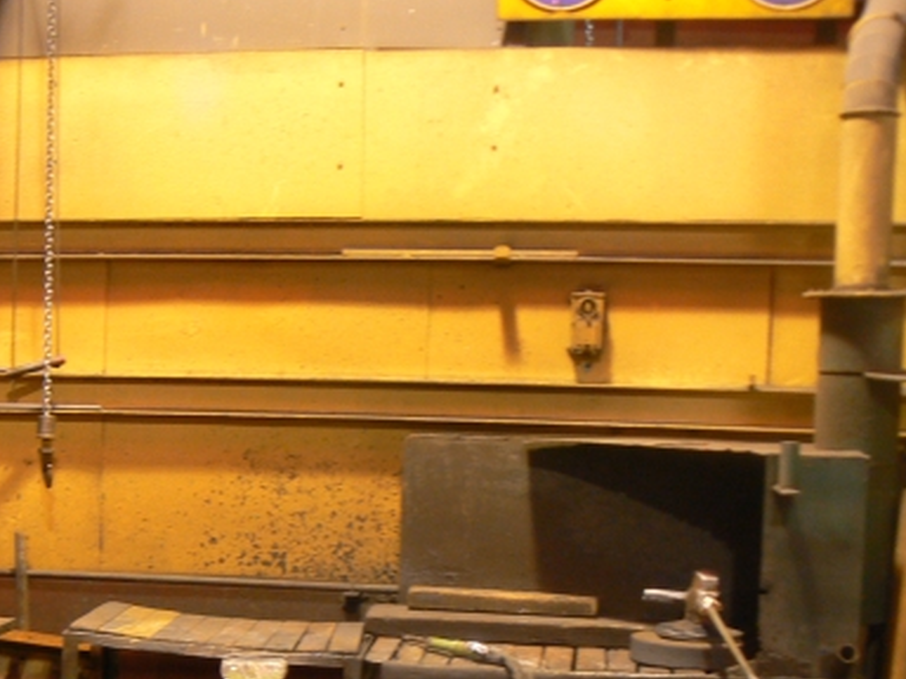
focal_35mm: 64
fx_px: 1675
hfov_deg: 29.4
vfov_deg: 22.5
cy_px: 575
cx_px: 153
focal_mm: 6
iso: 100
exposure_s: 1/1.3
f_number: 2.8
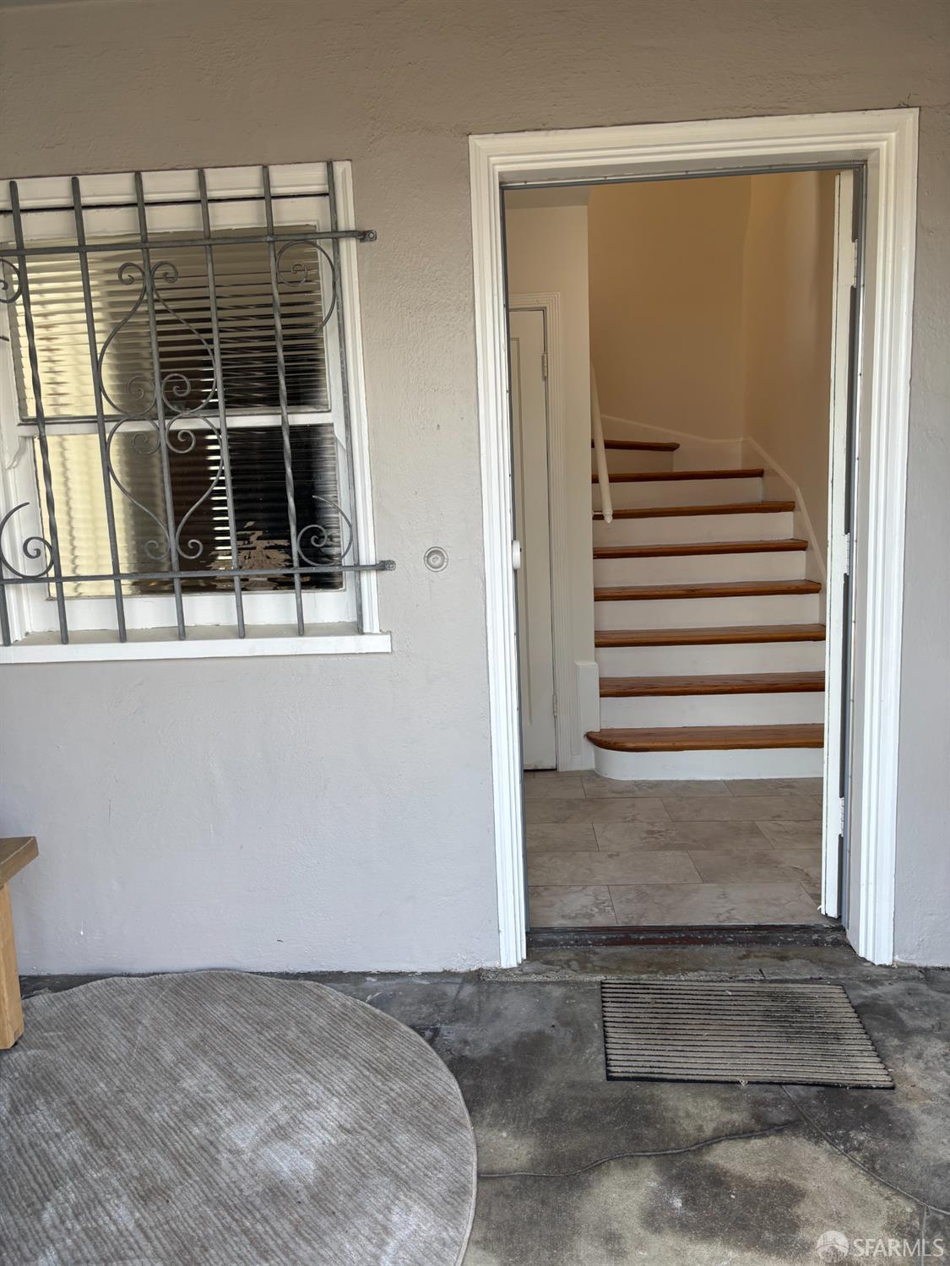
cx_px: 475
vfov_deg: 67.3
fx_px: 951
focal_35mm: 26
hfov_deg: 53.1
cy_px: 633
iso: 40
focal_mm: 5.96
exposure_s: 1/204
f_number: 1.6
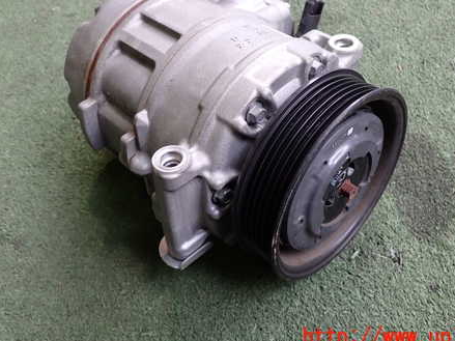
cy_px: 117
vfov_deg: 34.8
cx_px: 226
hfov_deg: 45.8
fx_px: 539
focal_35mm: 41
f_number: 2.3
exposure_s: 1/80
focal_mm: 5.4
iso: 200
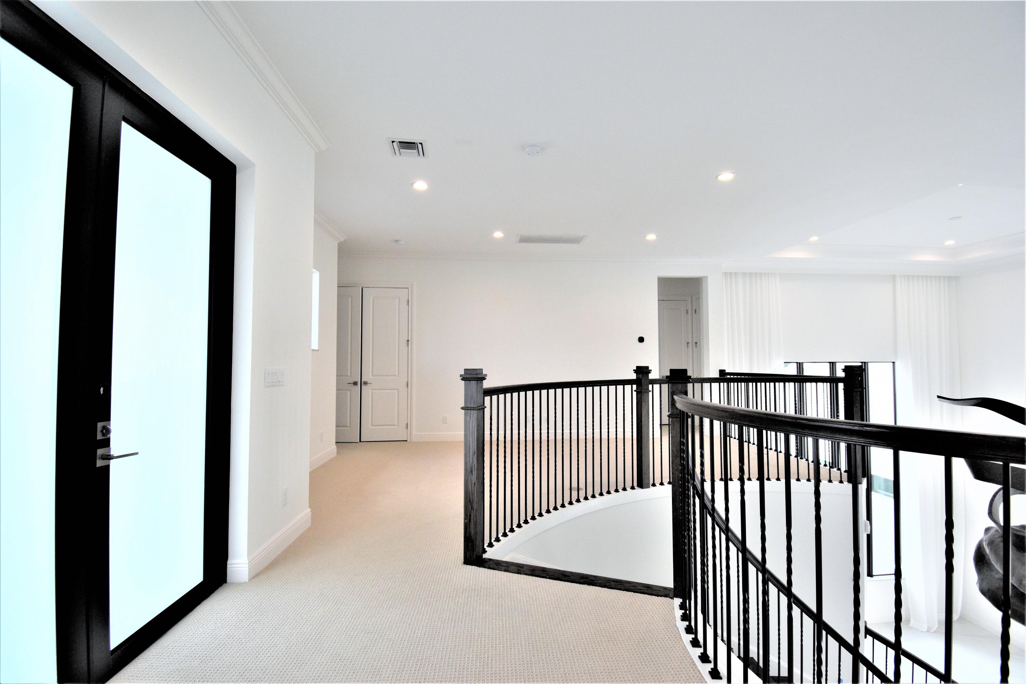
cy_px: 342
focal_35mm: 15
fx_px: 427
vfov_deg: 77.3
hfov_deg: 100.4
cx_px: 513
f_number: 5.6
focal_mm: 10
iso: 400
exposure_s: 1/125
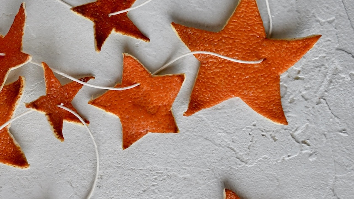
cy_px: 94
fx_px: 873
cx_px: 113
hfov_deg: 22.8
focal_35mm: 93
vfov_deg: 13.0
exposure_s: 1/125
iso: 800
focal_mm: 28
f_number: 4
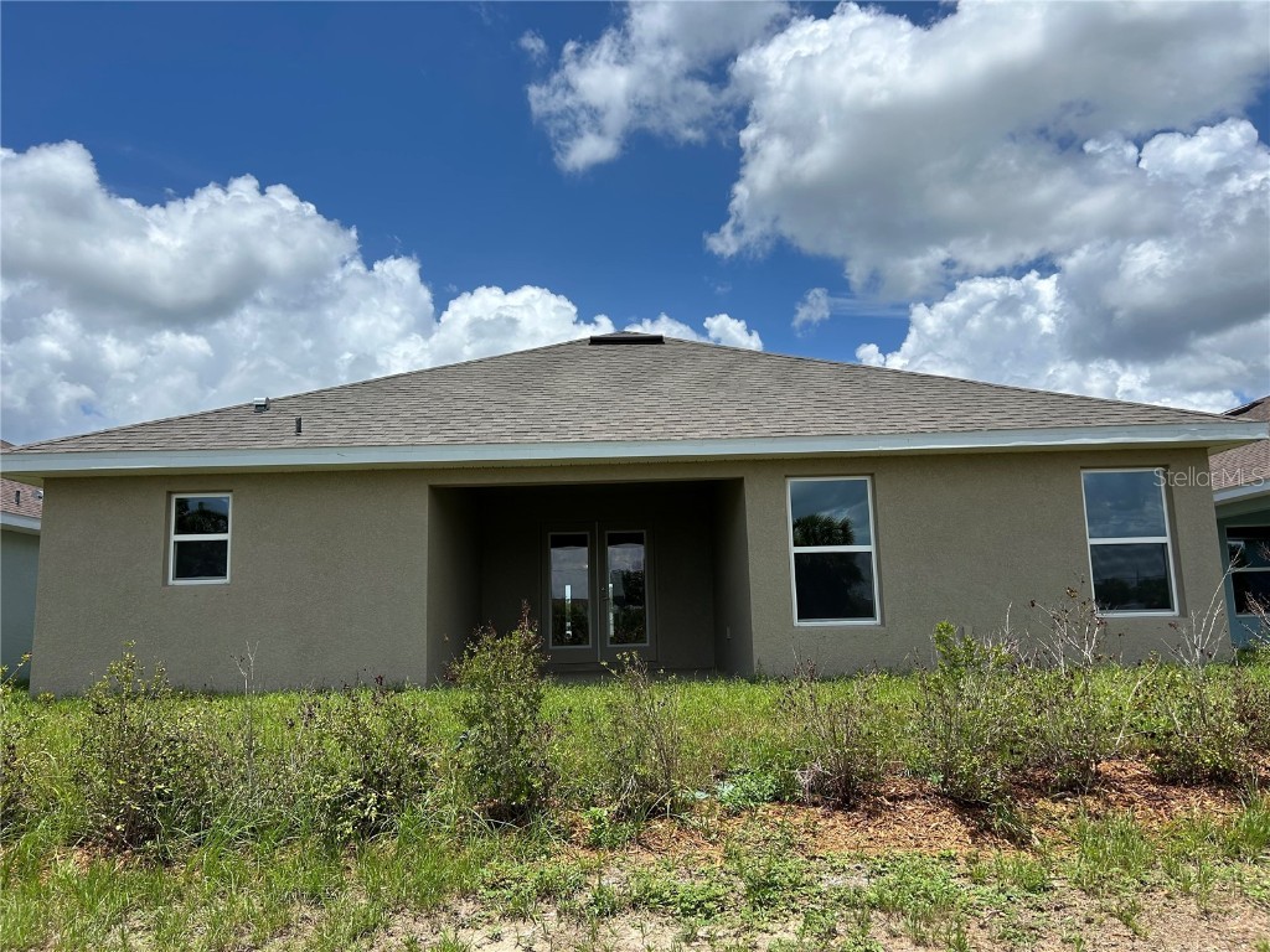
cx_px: 635
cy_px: 476
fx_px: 954
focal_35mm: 26
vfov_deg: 53.1
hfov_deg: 67.3
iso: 50
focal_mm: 5.7
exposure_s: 1/6211
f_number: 1.5
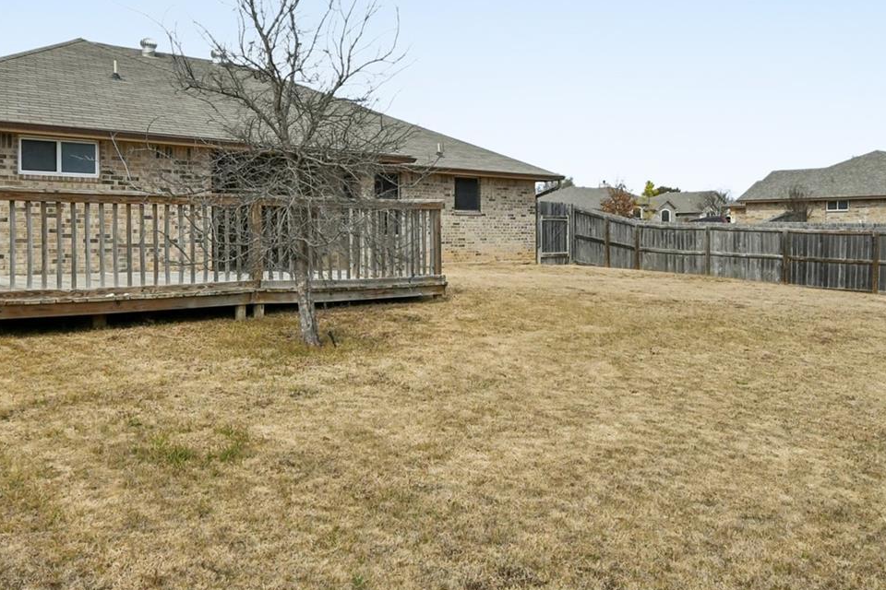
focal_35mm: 32
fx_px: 787
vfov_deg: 40.9
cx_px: 467
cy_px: 228
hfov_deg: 58.7
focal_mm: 10
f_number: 8
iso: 400
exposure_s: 1/2500
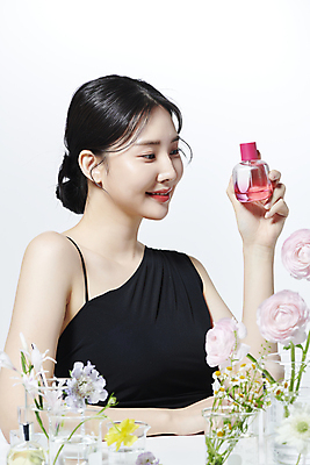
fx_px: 1355
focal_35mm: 105
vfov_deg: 19.4
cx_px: 155
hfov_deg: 13.1
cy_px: 232
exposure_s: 1/125
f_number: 13
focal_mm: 105
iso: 64
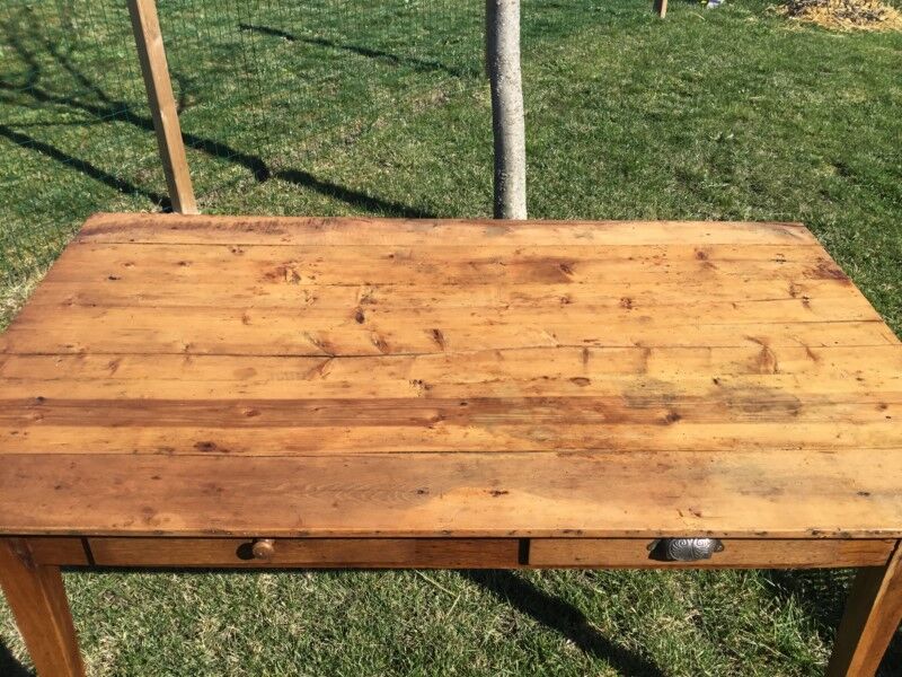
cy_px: 338
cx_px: 451
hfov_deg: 58.4
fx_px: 808
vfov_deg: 45.4
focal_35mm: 31
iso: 25
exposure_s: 1/840
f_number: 2.4
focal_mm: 3.3
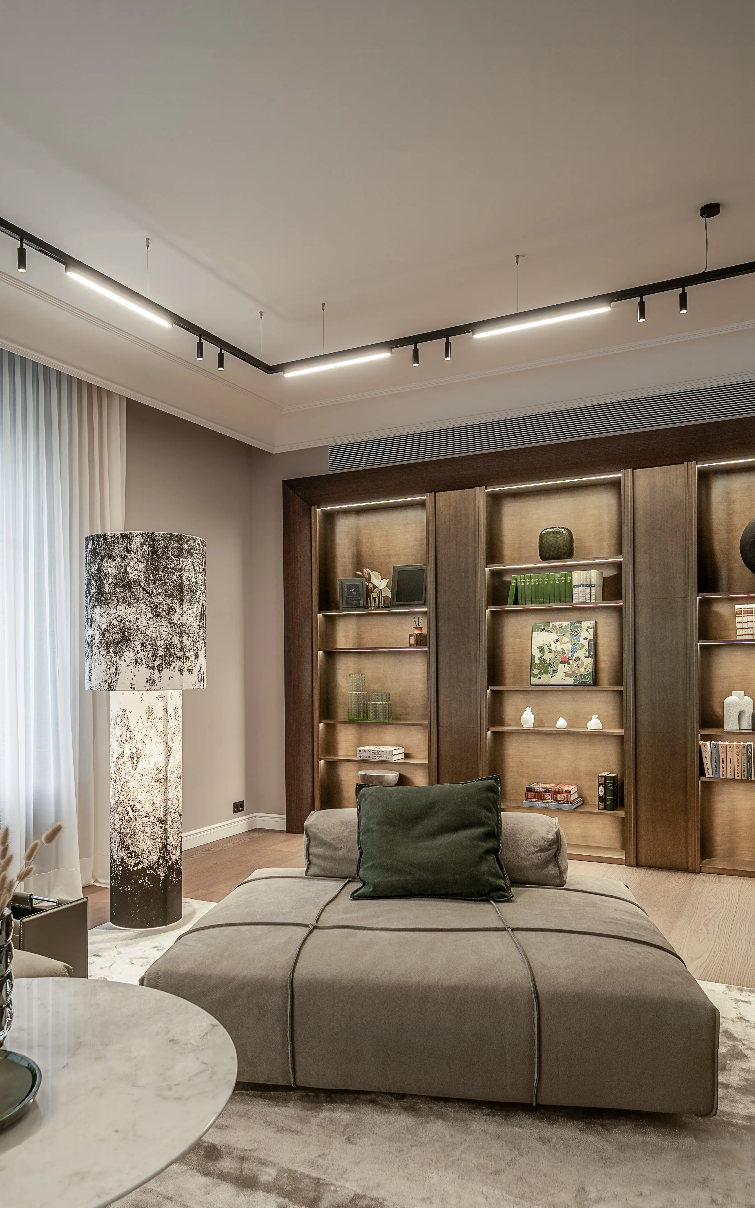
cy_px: 668
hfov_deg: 49.2
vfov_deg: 72.3
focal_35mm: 25
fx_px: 823
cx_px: 332
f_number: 9
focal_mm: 22
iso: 100
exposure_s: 1/5
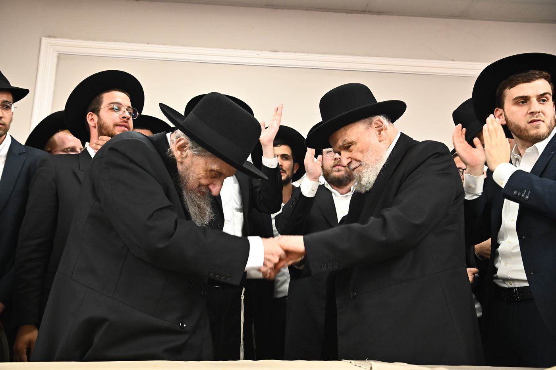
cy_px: 185
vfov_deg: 35.0
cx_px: 278
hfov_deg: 50.7
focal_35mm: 38
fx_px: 587
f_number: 5
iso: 3200
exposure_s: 1/200
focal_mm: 38
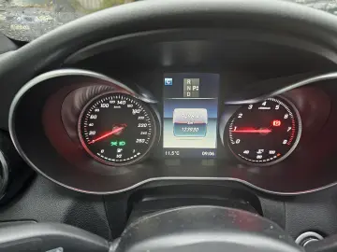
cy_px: 126
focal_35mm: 23
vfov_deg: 58.9
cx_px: 168
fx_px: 224
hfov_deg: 73.9
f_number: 1.7
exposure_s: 1/27.2
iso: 640
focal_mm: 6.3
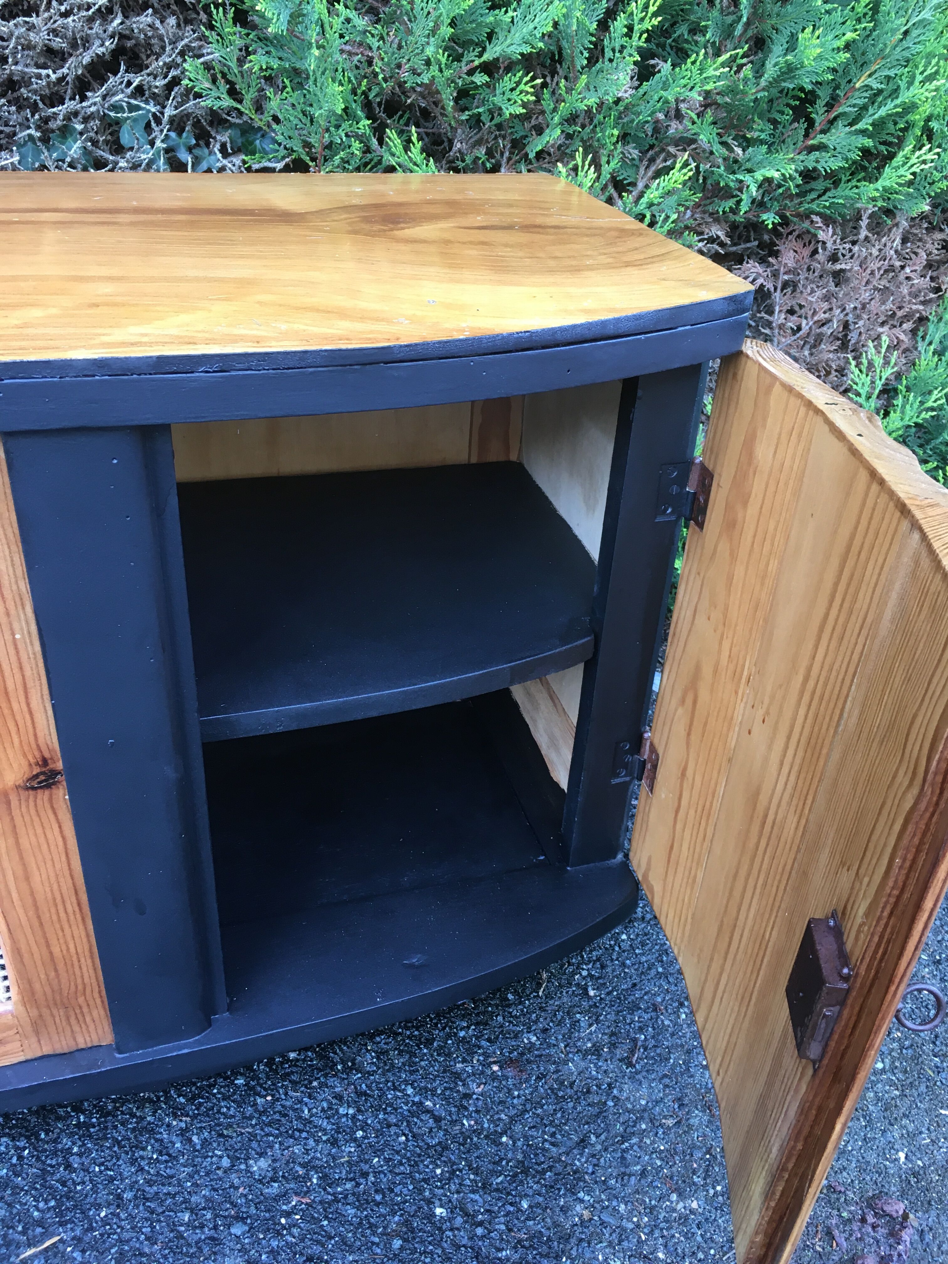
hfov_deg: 48.2
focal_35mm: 29
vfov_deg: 61.7
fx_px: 1059
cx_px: 474
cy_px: 632
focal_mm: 4.15
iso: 40
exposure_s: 1/33
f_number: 2.2
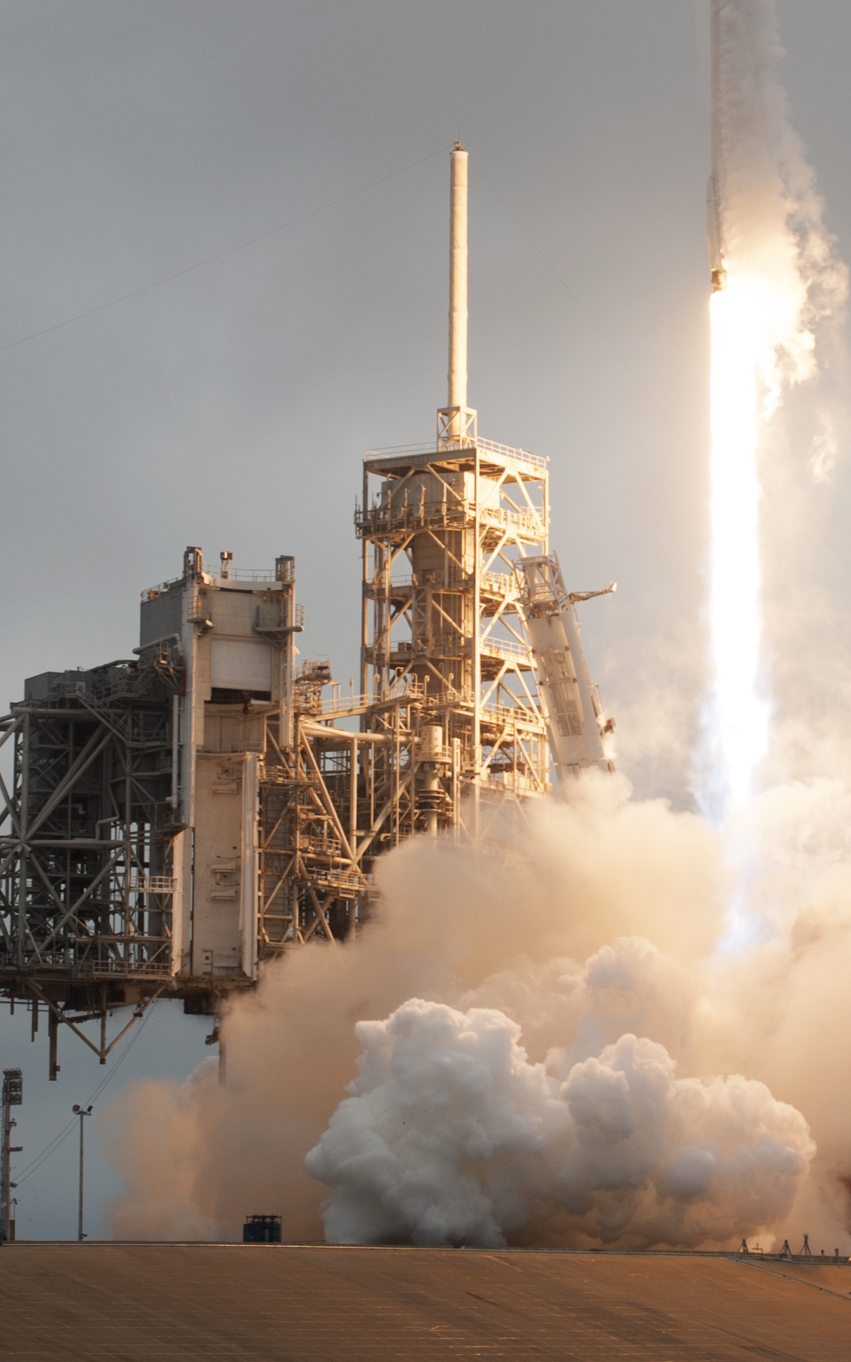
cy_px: 578
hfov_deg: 11.1
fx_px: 4379
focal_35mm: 118
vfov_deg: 17.7
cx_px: 612
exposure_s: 1/1000
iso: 200
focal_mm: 50
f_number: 8
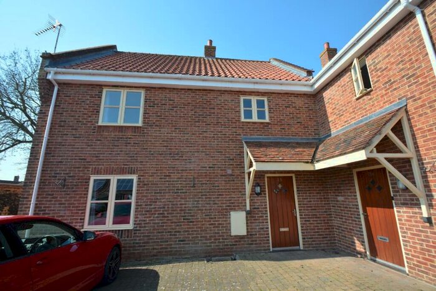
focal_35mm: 15
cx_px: 218
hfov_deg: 100.4
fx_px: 182
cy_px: 146
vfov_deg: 77.4
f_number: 8
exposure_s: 1/250
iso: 200
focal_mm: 10
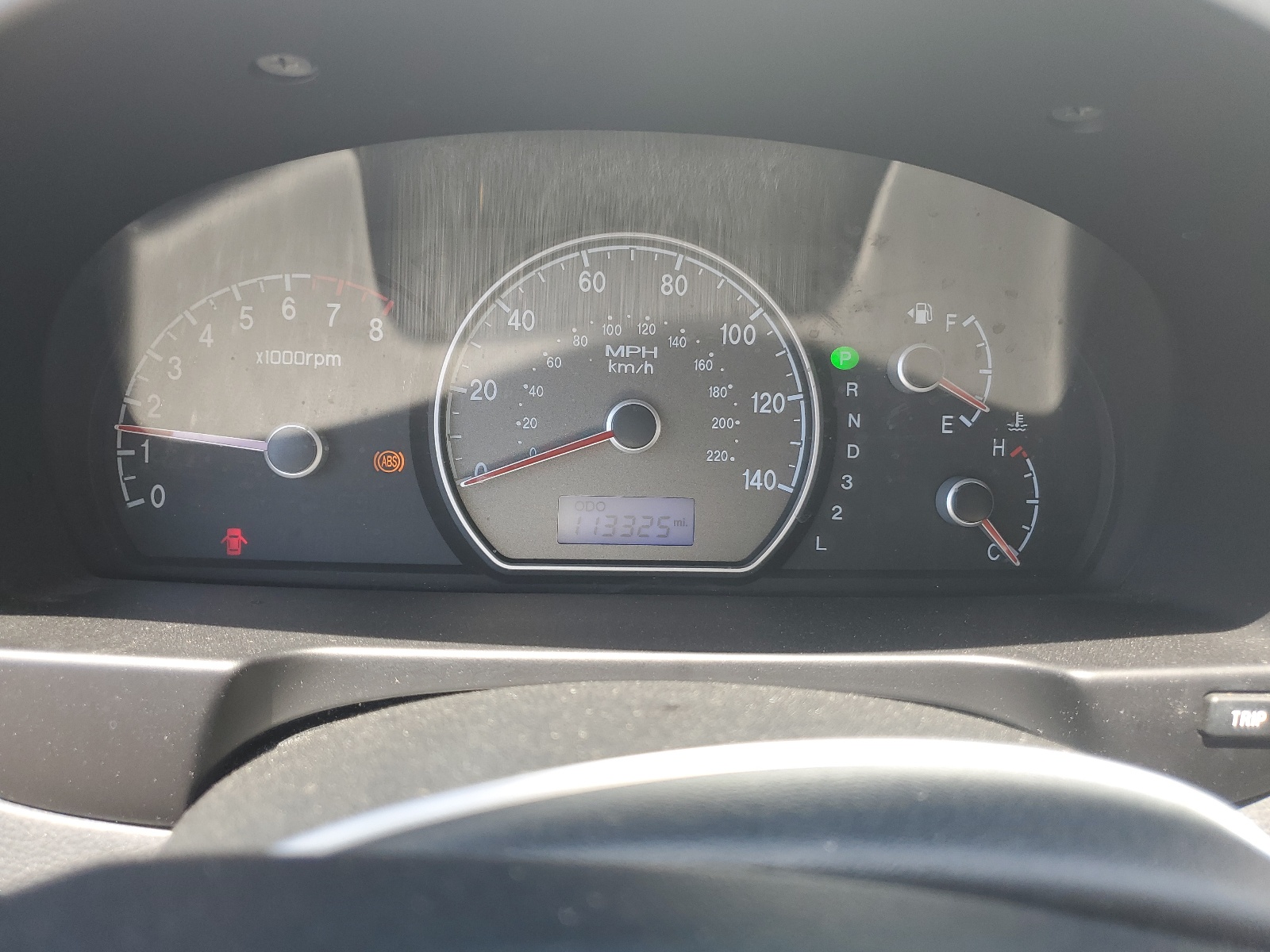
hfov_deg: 67.3
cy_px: 476
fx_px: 954
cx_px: 635
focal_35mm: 26
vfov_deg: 53.1
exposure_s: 1/200
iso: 50
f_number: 1.5
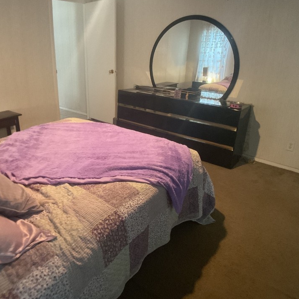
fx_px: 362
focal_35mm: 37
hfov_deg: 44.8
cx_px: 127
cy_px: 143
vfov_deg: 44.9
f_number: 1.8
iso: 400
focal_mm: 3
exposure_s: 1/30
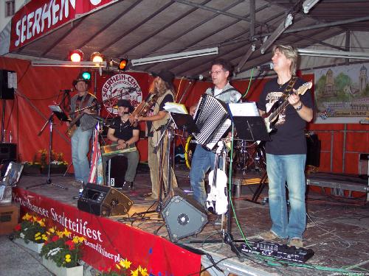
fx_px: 416
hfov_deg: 47.9
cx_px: 184
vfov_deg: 36.8
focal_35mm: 39
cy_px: 138
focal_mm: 8
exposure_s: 1/60
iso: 140
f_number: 2.8
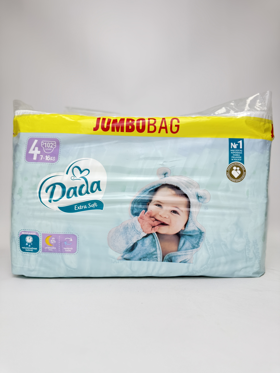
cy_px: 186
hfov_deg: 56.8
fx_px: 259
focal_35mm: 24
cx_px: 140
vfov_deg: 71.6
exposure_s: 1/211
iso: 80
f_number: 1.78
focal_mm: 6.76
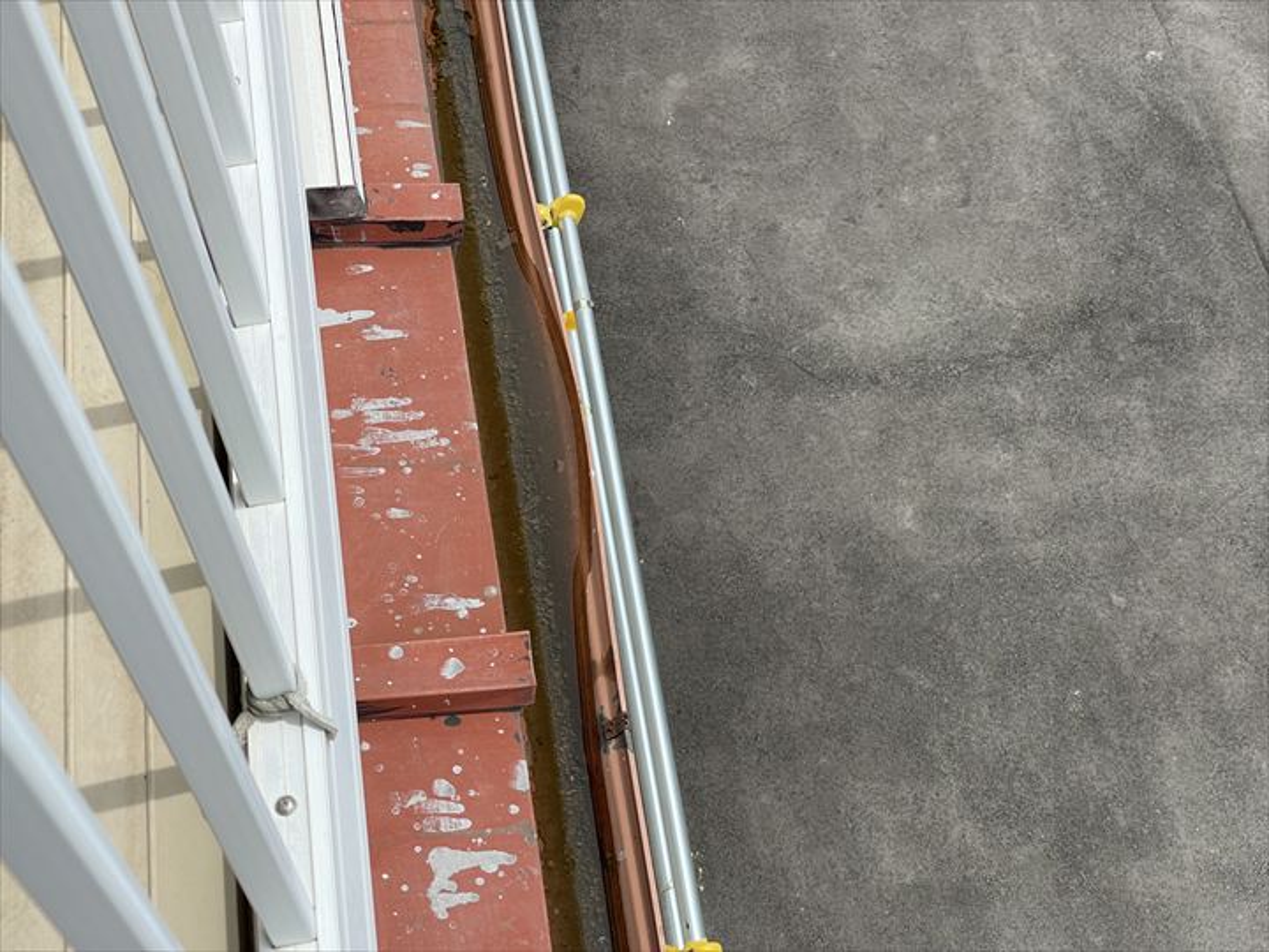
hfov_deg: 36.8
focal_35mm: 52
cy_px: 476
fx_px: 1906
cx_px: 634
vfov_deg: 28.0
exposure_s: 1/1653
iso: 25
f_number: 2
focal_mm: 6
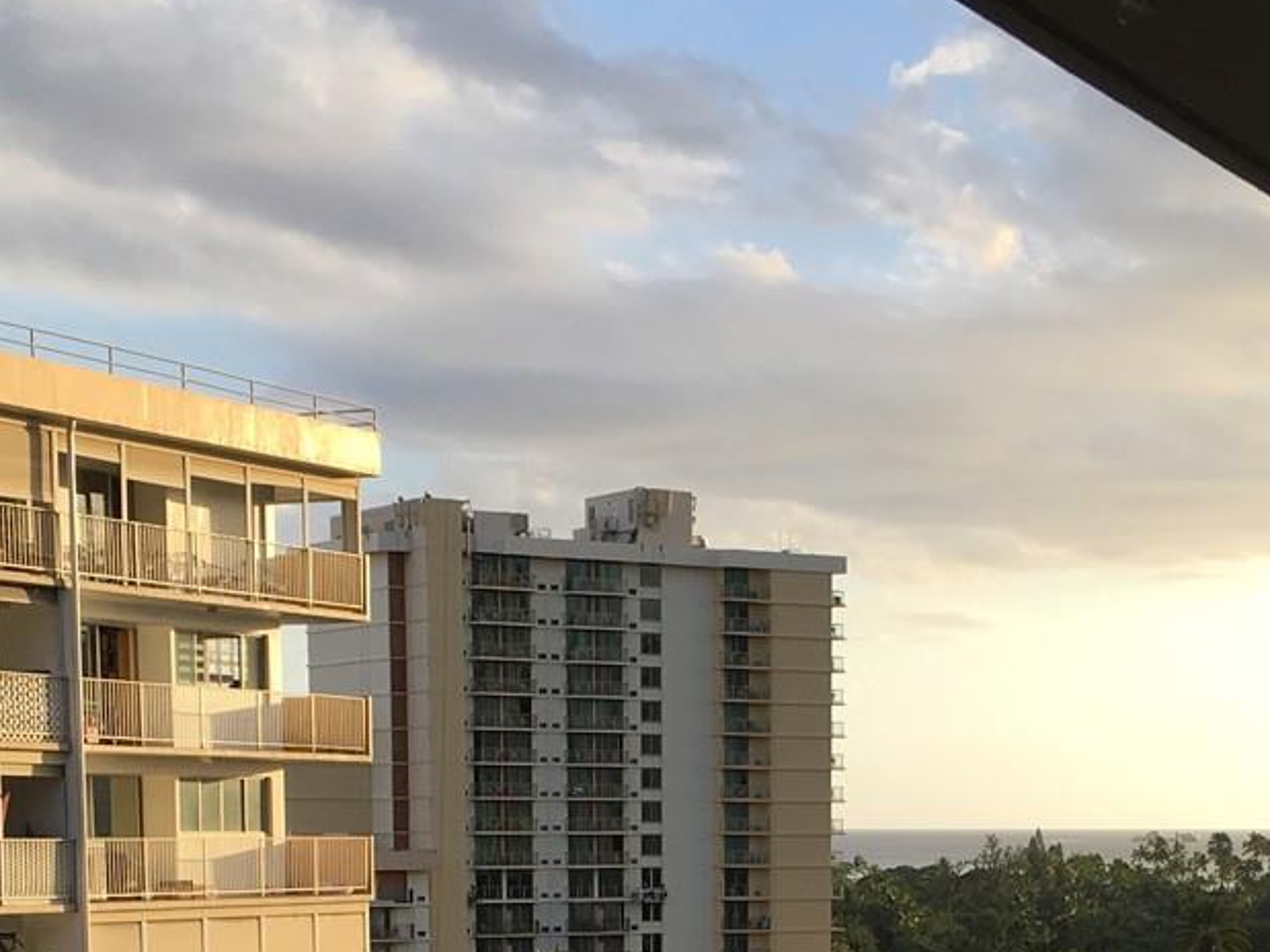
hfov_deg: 25.9
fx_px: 2751
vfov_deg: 18.5
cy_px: 1176
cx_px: 782
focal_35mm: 75
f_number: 2.2
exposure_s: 1/620
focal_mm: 4.15
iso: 25
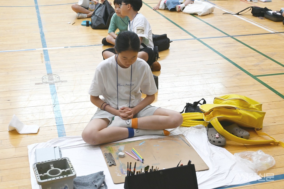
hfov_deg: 38.9
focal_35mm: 51
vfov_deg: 26.5
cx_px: 142
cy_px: 94
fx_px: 402
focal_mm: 34
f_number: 5
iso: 720
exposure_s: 1/125
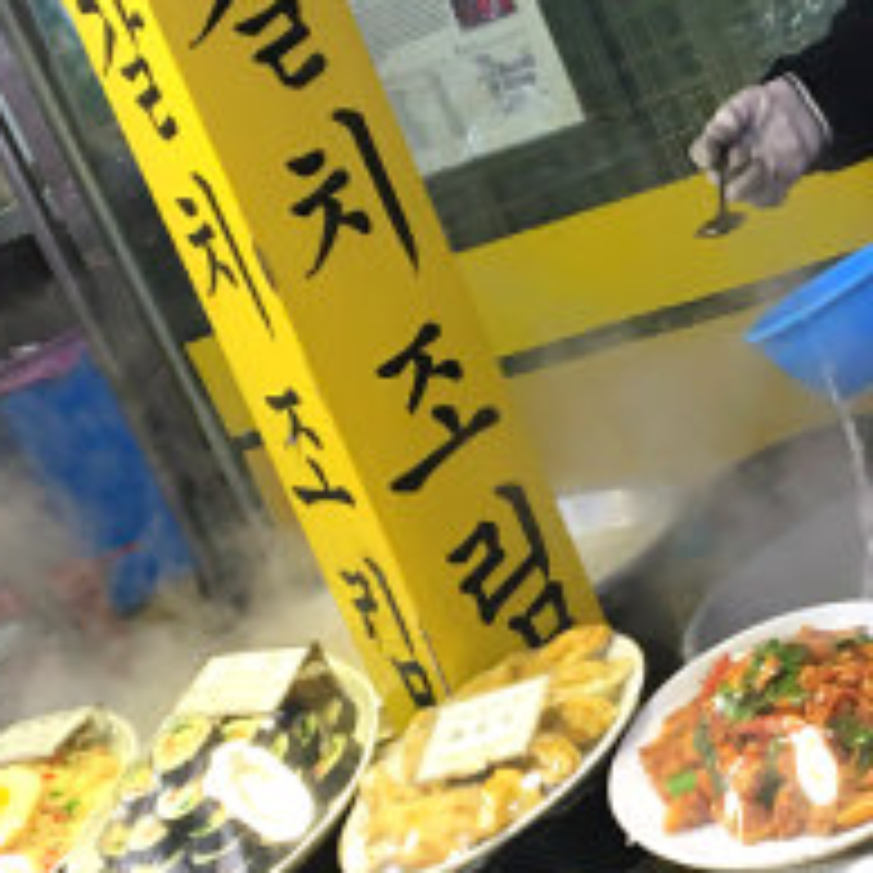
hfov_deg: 18.1
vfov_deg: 18.2
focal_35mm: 95
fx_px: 2711
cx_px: 693
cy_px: 621
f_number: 2.2
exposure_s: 1/30
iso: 32
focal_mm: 4.15
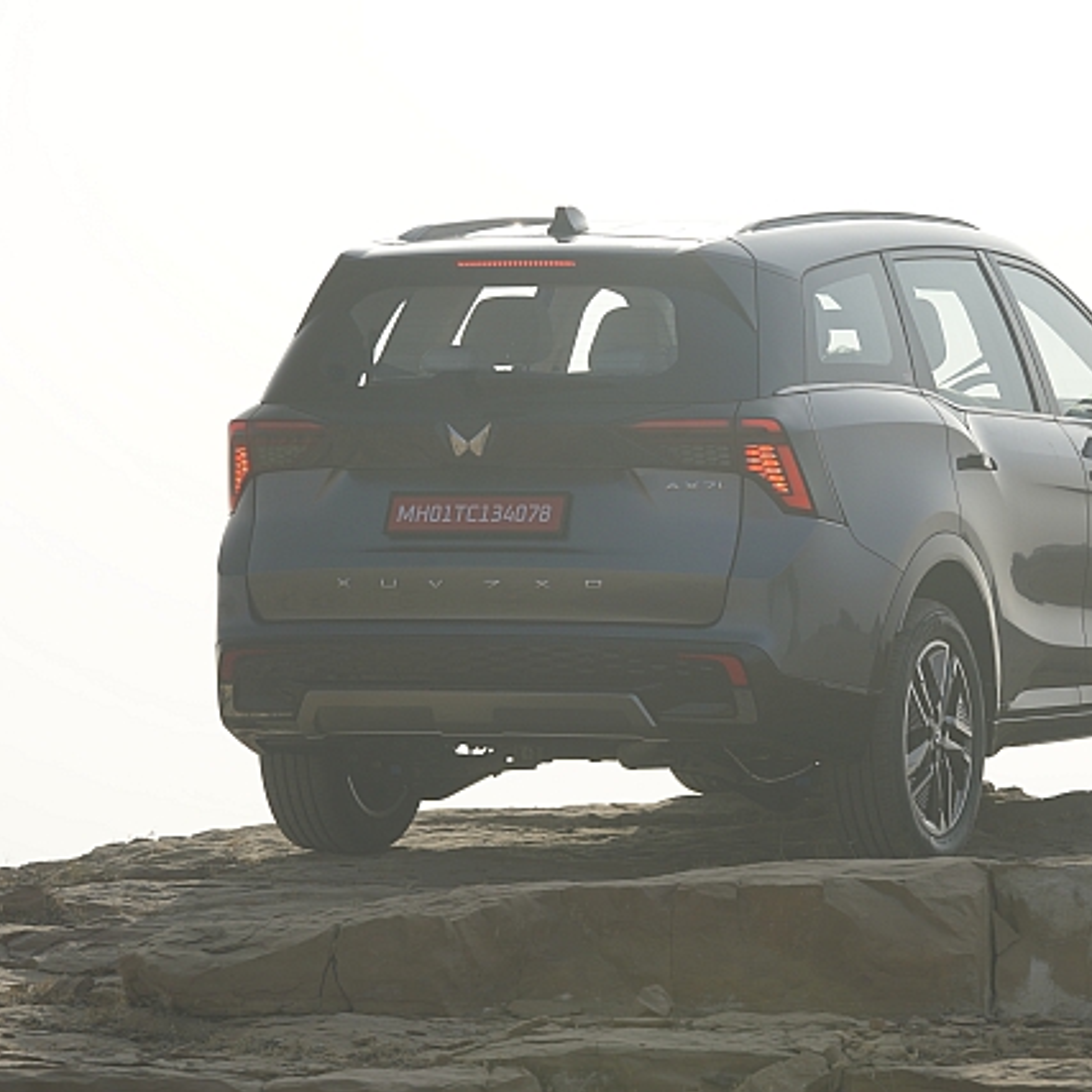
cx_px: 743
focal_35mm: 190
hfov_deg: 9.2
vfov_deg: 9.2
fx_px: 6781
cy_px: 545
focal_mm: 148
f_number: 8
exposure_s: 1/400
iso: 200
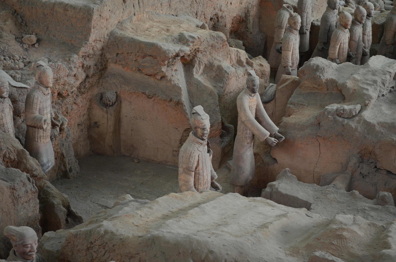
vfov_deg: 16.5
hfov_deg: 24.7
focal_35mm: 82
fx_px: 906
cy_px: 131
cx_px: 198
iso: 800
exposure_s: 1/8
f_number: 5.6
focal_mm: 55
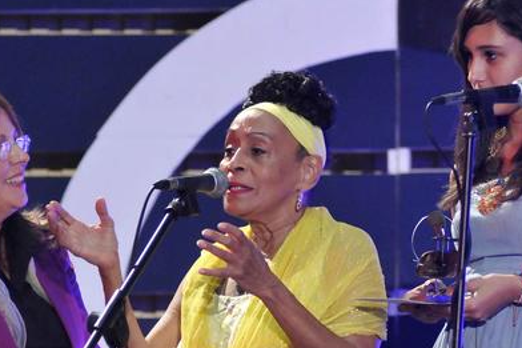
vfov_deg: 3.9
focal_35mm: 356
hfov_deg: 5.8
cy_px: 221
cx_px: 278
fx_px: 5156
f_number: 2.8
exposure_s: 1/160
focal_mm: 155
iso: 2000
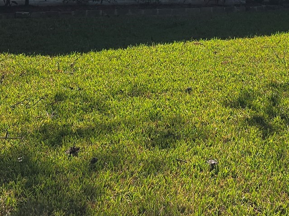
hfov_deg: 25.9
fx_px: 617
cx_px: 232
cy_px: -123
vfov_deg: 17.5
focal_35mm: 74
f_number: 1.7
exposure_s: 1/777
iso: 12
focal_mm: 6.3
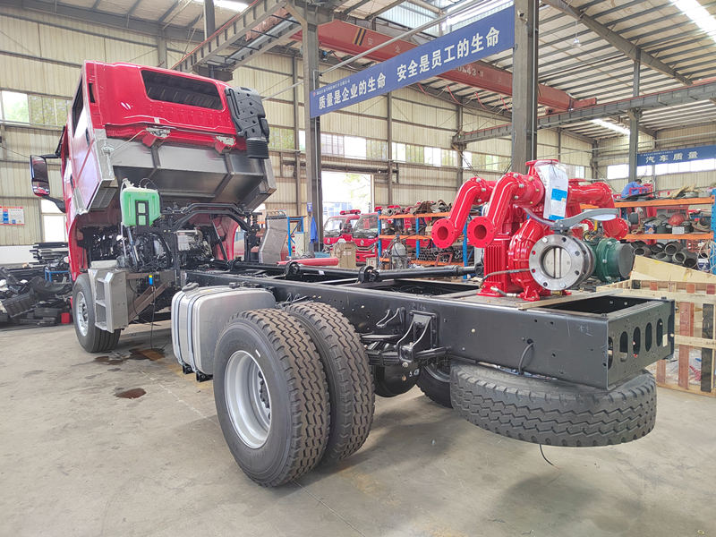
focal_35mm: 23
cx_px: 358
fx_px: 476
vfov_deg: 58.9
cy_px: 268
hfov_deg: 73.9
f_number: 1.9
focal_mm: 5.52
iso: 544
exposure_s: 1/60
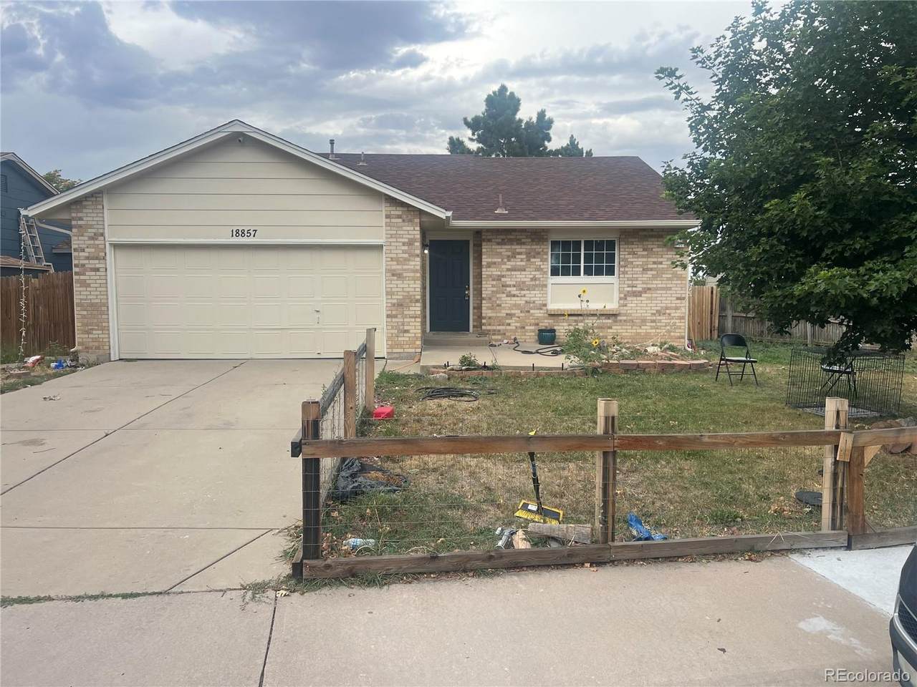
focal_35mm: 26
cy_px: 344
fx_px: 689
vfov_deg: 53.1
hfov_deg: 67.3
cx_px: 458
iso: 50
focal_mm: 5.7
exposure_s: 1/1183
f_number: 1.5
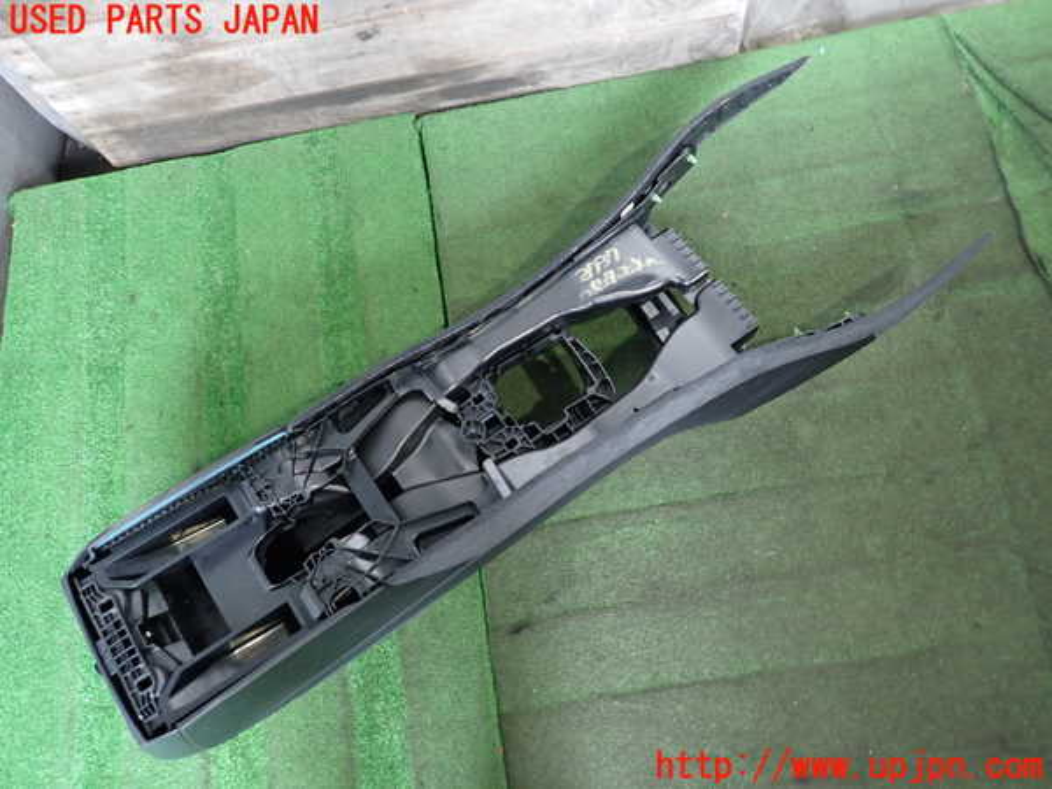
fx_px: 760
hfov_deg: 69.4
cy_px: 394
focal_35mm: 25
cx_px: 526
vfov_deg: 54.9
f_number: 2
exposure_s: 1/30
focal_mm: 4.5
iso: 320
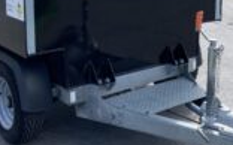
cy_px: 21
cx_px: 134
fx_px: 450
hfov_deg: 29.0
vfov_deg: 18.1
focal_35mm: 71
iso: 16
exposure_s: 1/781
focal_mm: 3
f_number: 1.8
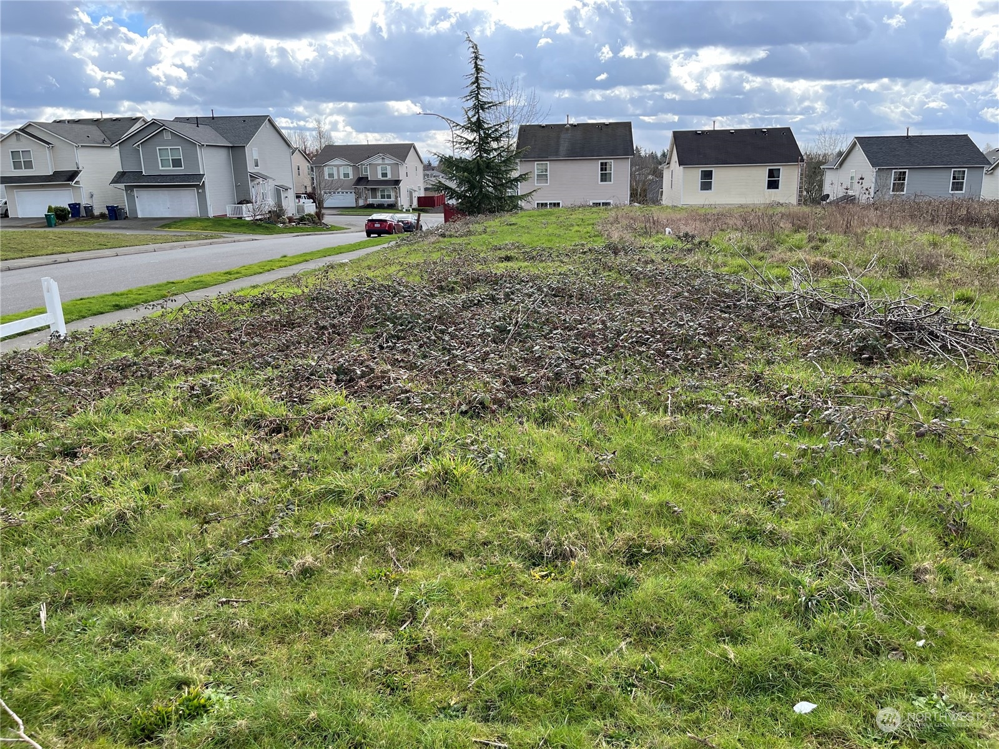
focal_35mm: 26
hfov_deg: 67.3
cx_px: 500
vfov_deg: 53.1
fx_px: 750
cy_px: 374
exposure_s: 1/928
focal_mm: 5.1
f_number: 1.6
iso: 50
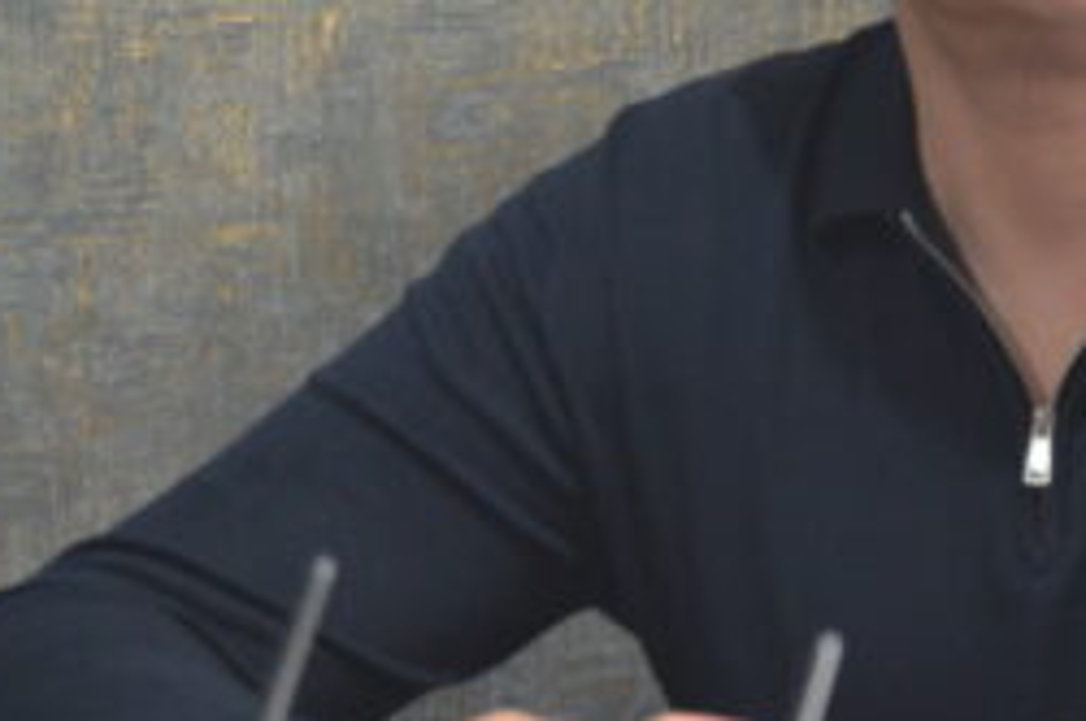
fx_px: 4127
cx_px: 964
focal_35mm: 137
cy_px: 0
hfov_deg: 14.8
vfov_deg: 9.9
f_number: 5
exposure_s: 1/30
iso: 1400
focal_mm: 38
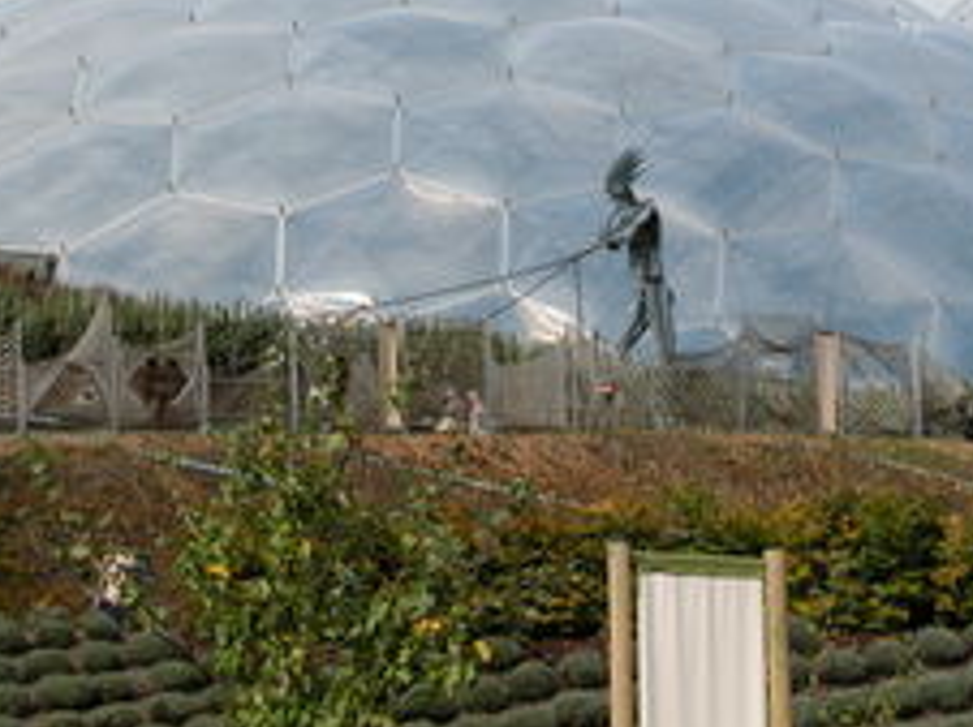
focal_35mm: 131
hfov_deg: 15.1
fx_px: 3678
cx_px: 586
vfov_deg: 11.2
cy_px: 116
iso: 100
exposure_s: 1/366
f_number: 6.7
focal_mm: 18.8
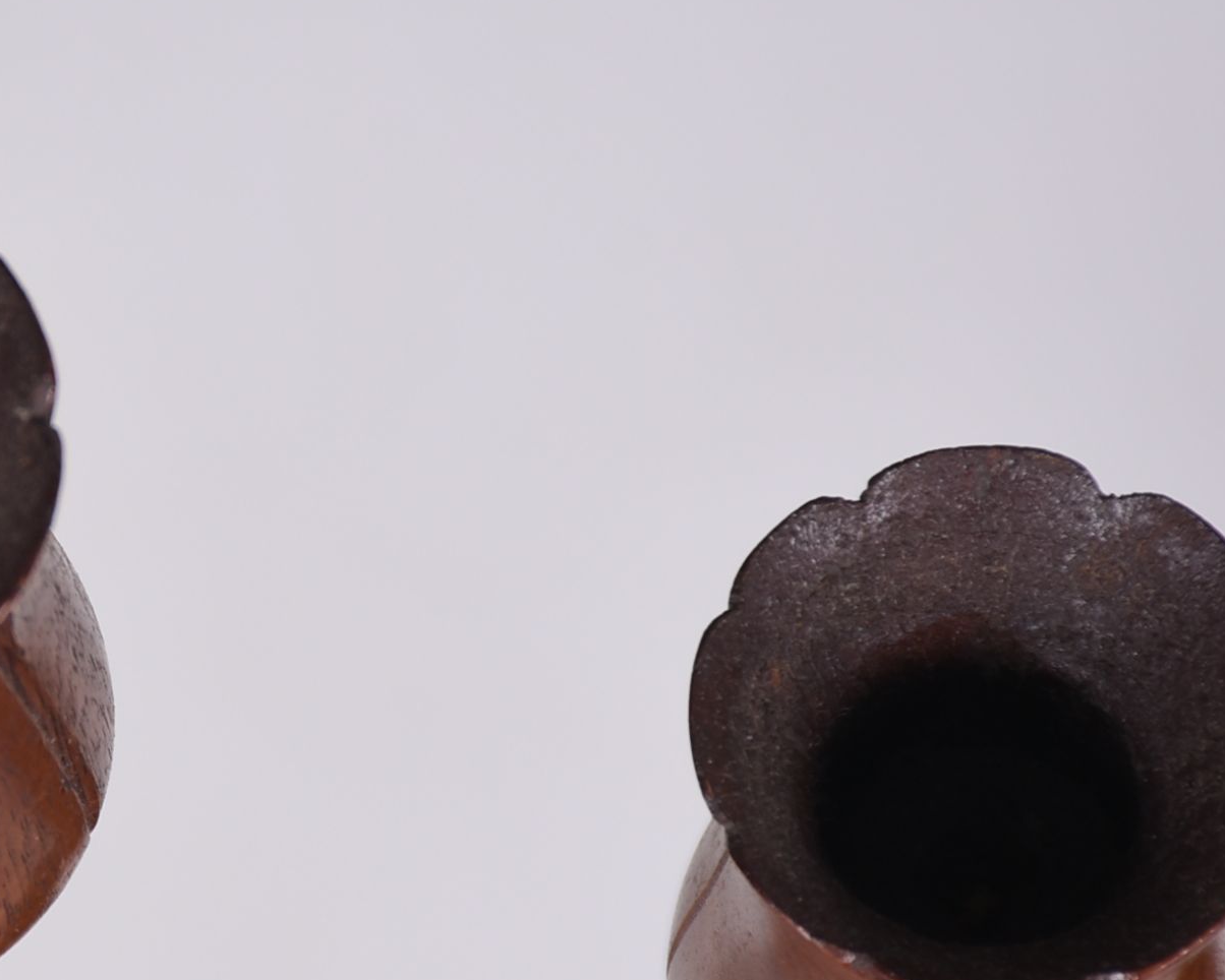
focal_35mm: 490
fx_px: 17771
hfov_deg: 3.9
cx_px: 197
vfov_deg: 3.2
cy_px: 662
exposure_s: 1/60
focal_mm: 140
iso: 100
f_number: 7.1
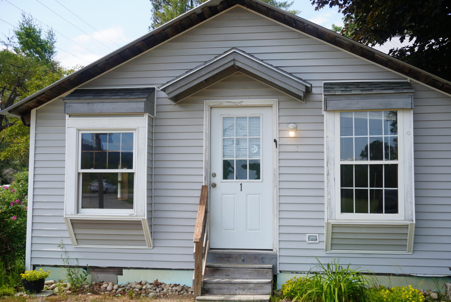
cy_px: 151
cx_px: 226
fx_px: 527
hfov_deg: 46.4
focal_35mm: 42
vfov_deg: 31.9
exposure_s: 1/400
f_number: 5.6
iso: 100
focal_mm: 28
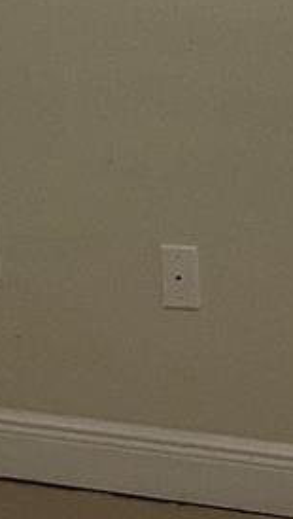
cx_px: 414
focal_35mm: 138
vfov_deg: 15.1
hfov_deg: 8.6
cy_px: -70
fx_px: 1903
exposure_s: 1/60
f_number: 1.8
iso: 125
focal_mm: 3
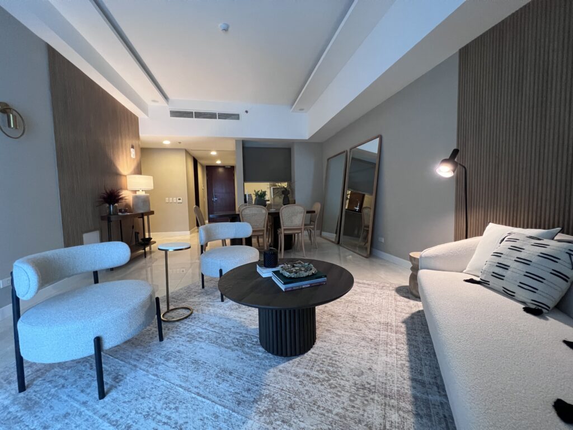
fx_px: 215
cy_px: 215
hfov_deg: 106.2
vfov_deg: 89.9
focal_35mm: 13
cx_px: 286
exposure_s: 1/60
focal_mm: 1.57
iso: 800
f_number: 1.8
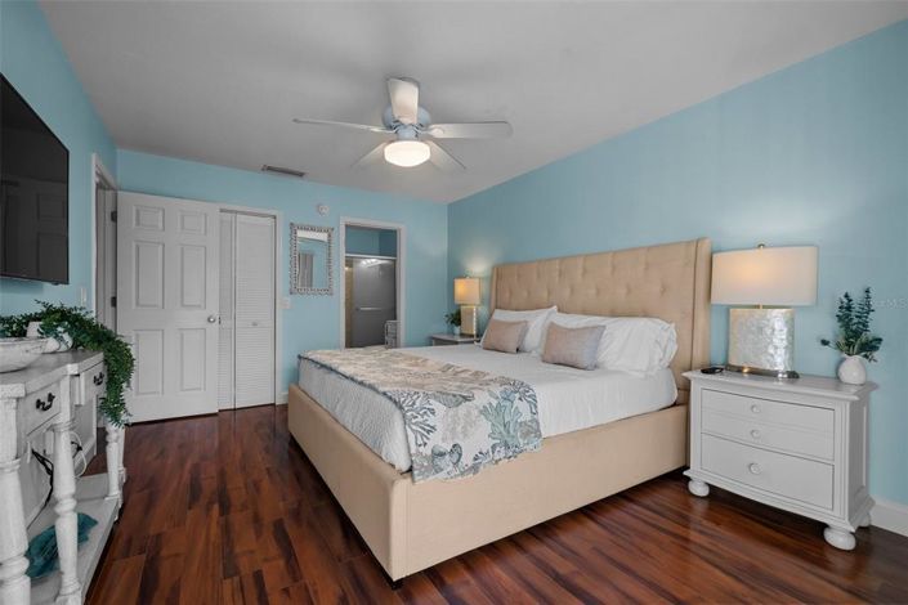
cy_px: 302
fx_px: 378
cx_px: 454
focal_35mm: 15
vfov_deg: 77.3
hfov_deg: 100.4
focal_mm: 15
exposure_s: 1/6
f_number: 8
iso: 320
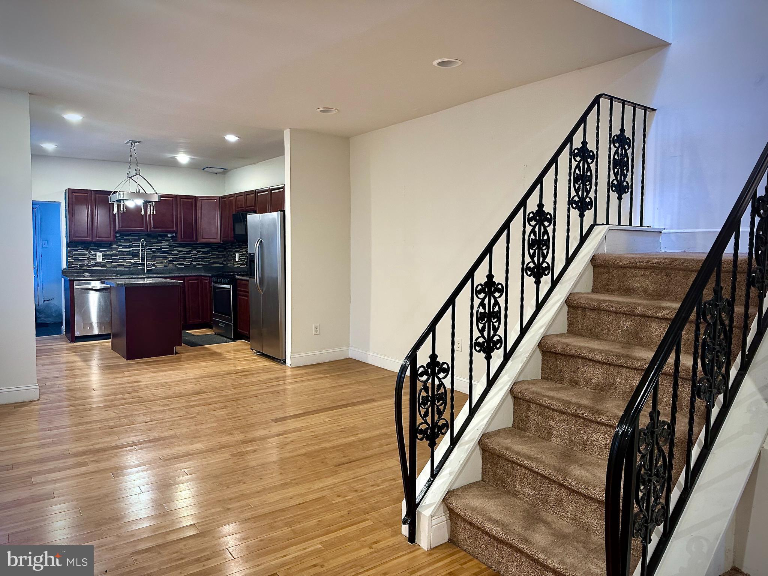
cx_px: 384
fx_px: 532
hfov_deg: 71.6
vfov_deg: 56.8
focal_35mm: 24
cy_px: 288
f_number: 1.78
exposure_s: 1/60
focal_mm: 6.86
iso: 400
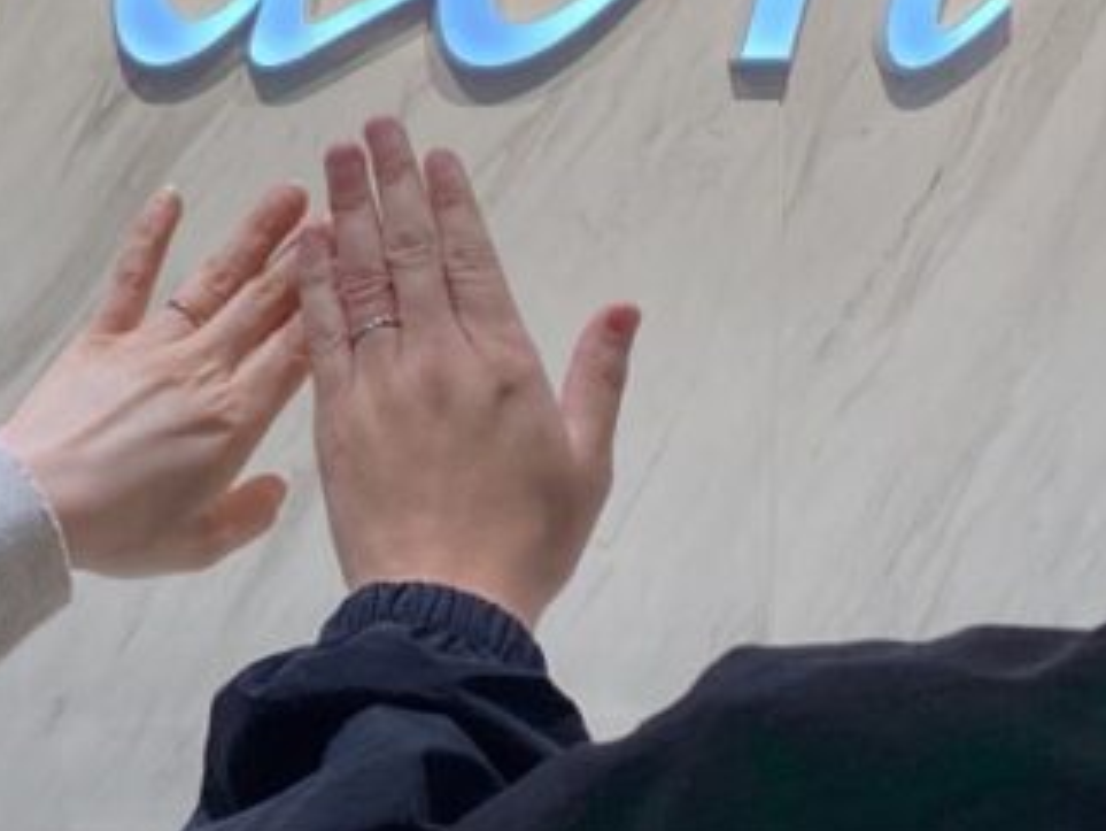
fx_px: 2653
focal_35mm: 83
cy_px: 419
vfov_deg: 17.8
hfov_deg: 23.4
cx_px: 303
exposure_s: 1/120
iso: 25
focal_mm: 3.3
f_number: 2.4
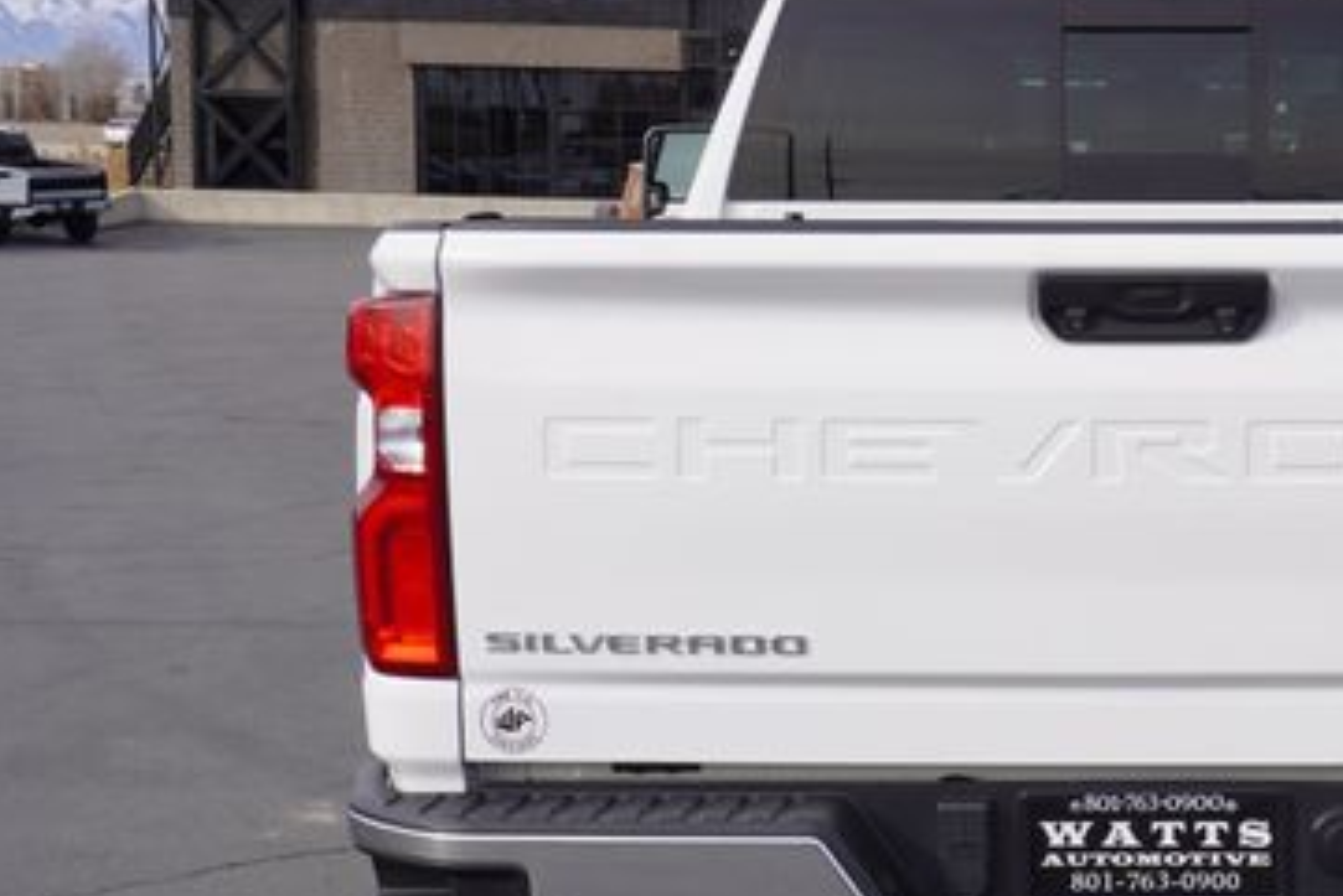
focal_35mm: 72
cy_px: 587
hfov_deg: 27.2
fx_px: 2683
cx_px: 1176
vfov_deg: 18.9
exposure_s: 1/125
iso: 100
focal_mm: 27
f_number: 9
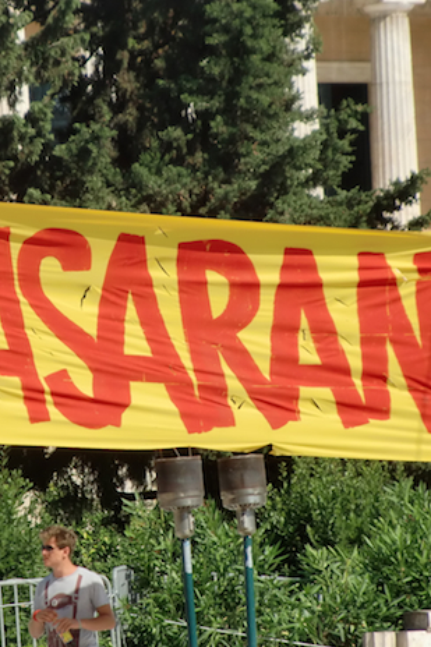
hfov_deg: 4.0
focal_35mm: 342
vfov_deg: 6.0
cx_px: 96
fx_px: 6146
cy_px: 317
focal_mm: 43
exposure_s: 1/500
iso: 64
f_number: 5.8
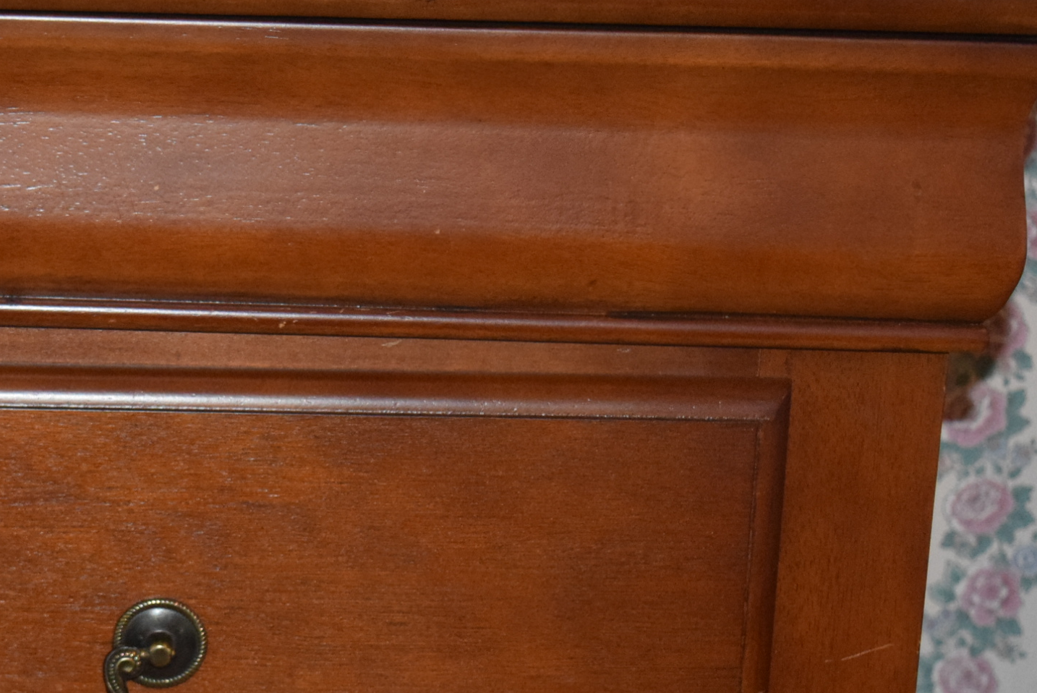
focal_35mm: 144
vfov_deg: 9.5
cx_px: 33
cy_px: 535
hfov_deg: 14.1
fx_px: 4150
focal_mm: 46
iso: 3200
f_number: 5
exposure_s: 1/60
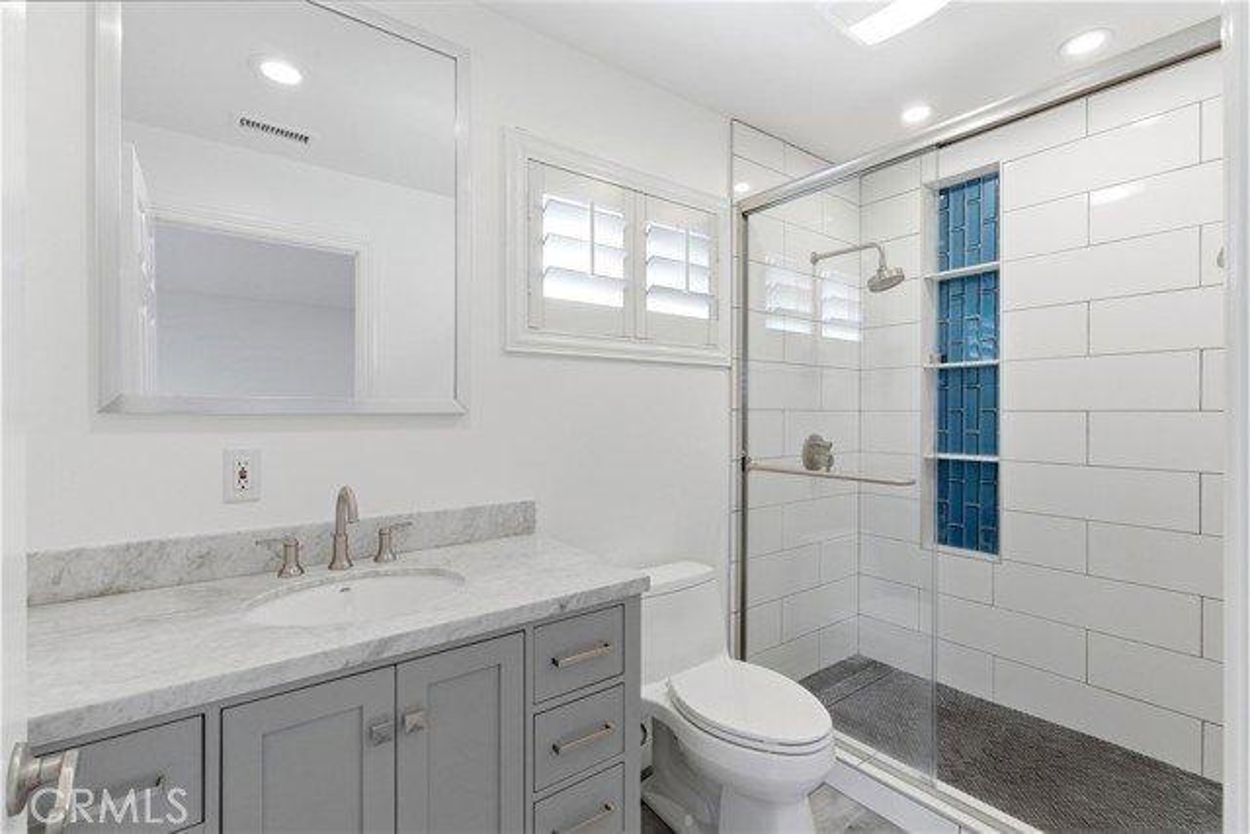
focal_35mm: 16
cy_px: 417
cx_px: 625
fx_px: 556
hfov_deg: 96.7
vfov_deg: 73.8
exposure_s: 1/640
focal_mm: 16
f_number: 9
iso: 640
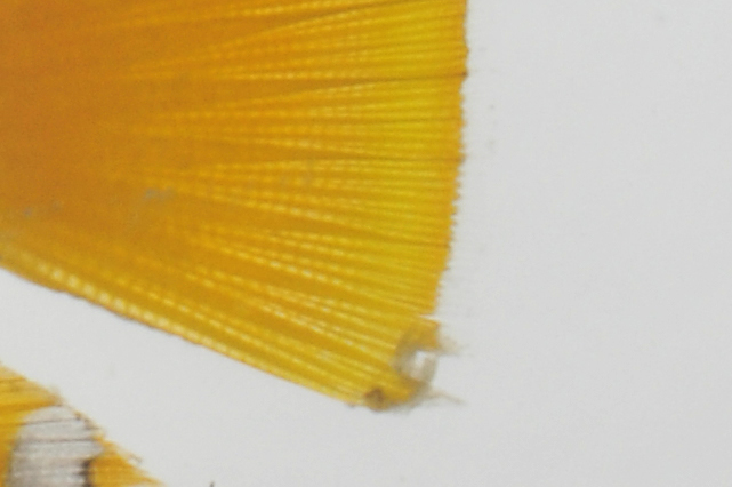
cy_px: -69
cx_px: -1370
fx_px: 21396
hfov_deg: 1.9
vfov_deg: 1.3
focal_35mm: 1053
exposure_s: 1/60
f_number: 36
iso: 200
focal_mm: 105
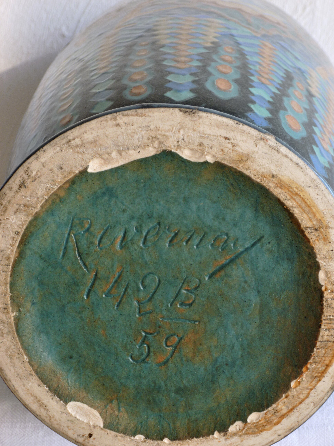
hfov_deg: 22.6
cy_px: 223
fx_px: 836
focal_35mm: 65
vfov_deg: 29.8
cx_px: 168
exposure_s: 1/20
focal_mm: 11.5
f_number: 4.5
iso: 100
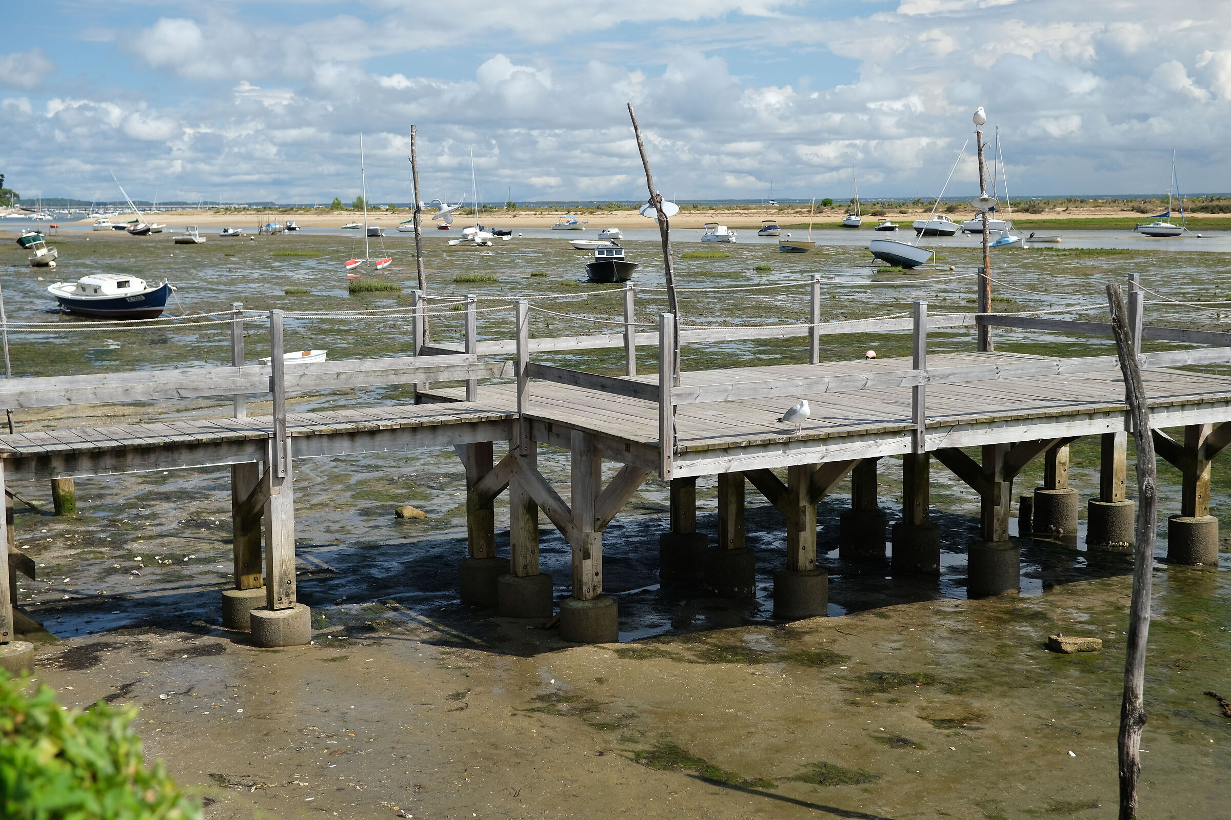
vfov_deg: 28.1
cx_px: 616
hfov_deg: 41.1
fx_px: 1641
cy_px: 410
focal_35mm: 48
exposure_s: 1/600
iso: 160
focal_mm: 32
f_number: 4
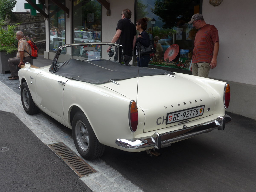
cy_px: 96
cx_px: 128
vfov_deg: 35.1
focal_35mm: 41
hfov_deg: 45.8
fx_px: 303
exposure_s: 1/640
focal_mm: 8.4
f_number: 2.8
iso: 80
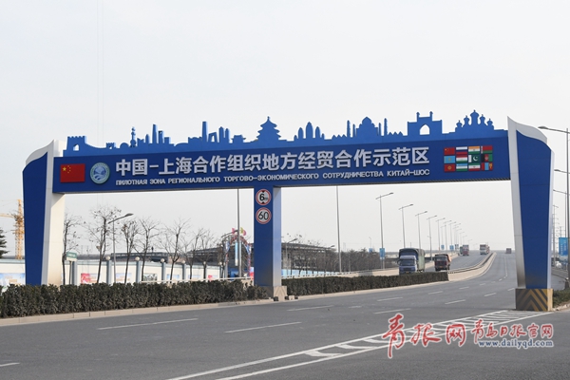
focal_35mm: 63
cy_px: 190
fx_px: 997
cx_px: 285
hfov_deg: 31.9
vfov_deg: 21.6
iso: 1250
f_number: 13
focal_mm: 42
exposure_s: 1/640
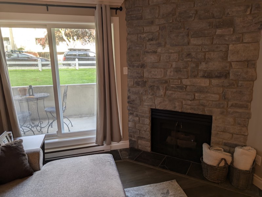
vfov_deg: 56.9
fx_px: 182
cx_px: 131
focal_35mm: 24
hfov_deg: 71.5
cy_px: 98
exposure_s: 1/40
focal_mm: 6.9
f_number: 1.68
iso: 20
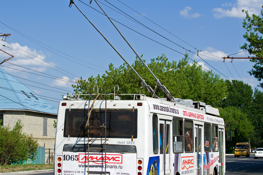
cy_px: 102
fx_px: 524
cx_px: 132
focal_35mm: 72
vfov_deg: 19.0
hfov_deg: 28.2
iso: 200
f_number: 6.3
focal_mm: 35
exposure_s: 1/1000
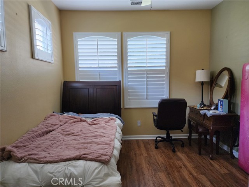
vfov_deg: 58.9
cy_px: 94
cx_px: 124
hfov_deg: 73.9
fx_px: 165
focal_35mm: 23
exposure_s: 1/120
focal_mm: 6.4
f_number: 1.8
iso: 400
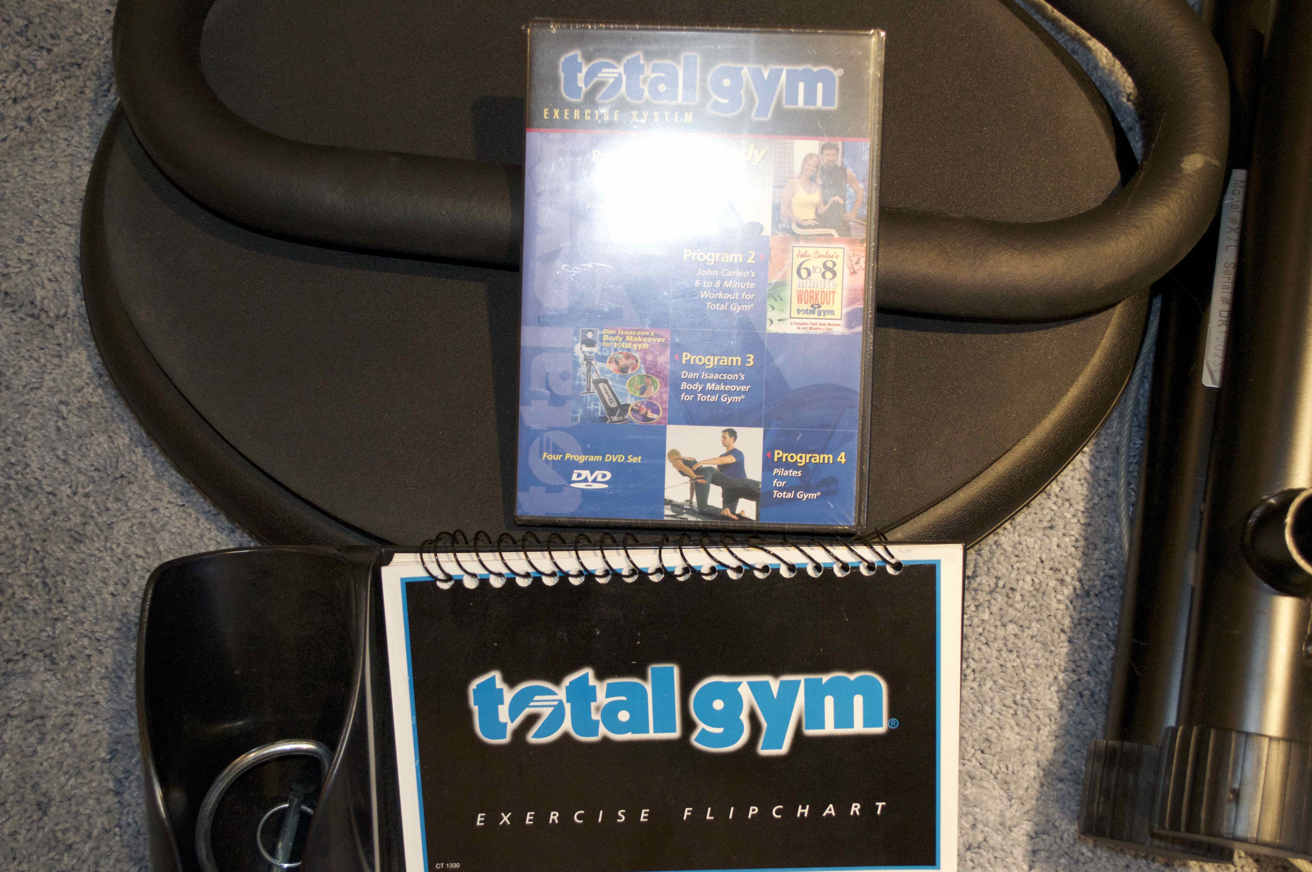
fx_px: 1639
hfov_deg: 43.6
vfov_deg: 29.8
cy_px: 436
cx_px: 656
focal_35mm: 45
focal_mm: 30
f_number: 4.5
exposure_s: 1/60
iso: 2500
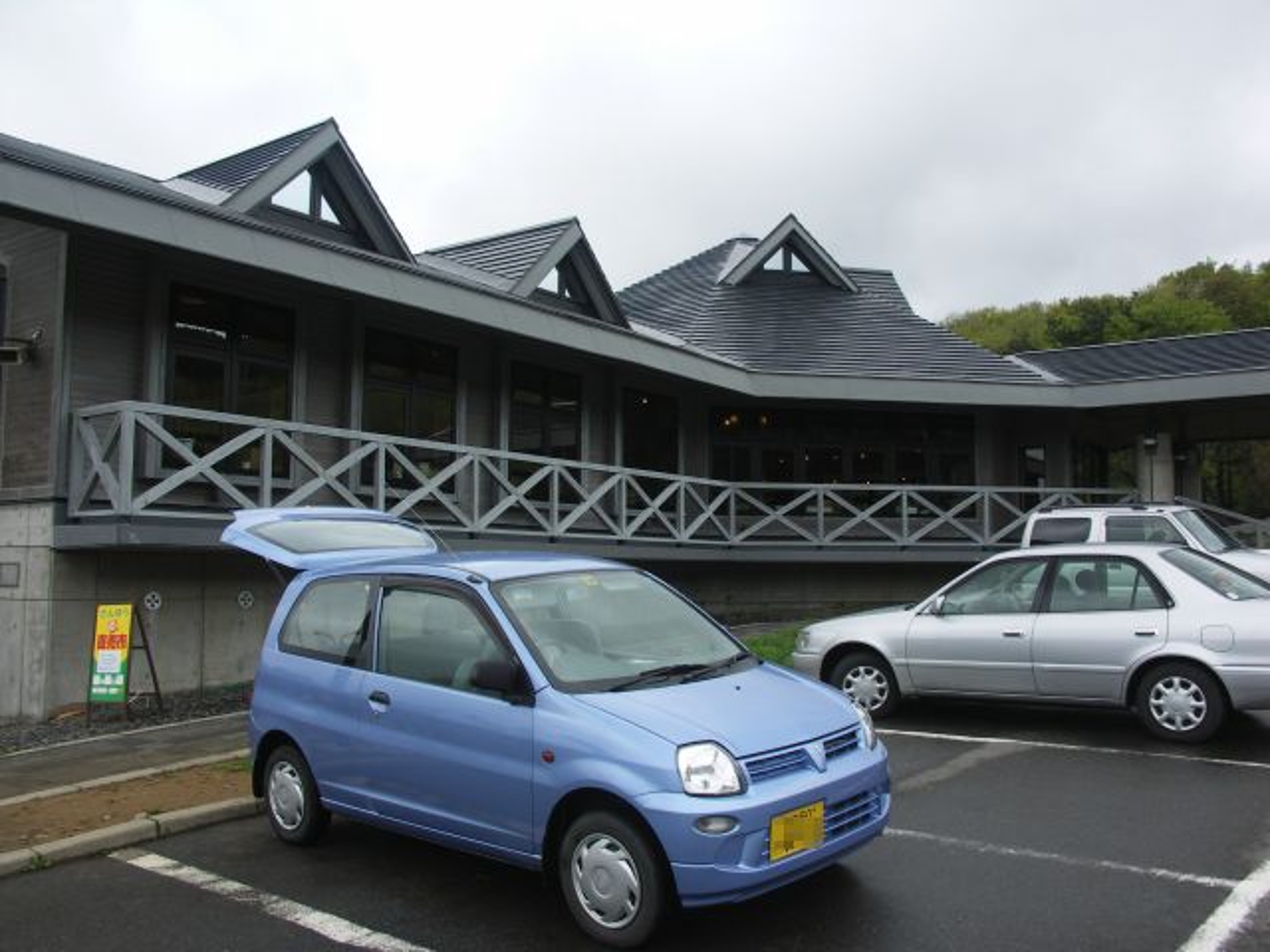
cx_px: 635
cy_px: 476
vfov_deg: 48.2
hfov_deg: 61.7
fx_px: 1064
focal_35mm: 29
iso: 50
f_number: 5
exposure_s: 1/200
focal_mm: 7.6
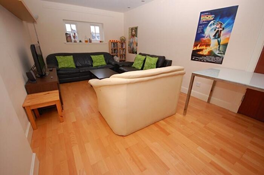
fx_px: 110
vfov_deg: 77.2
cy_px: 88
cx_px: 132
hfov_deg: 100.5
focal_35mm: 15
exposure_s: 1/60
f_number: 4
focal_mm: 10
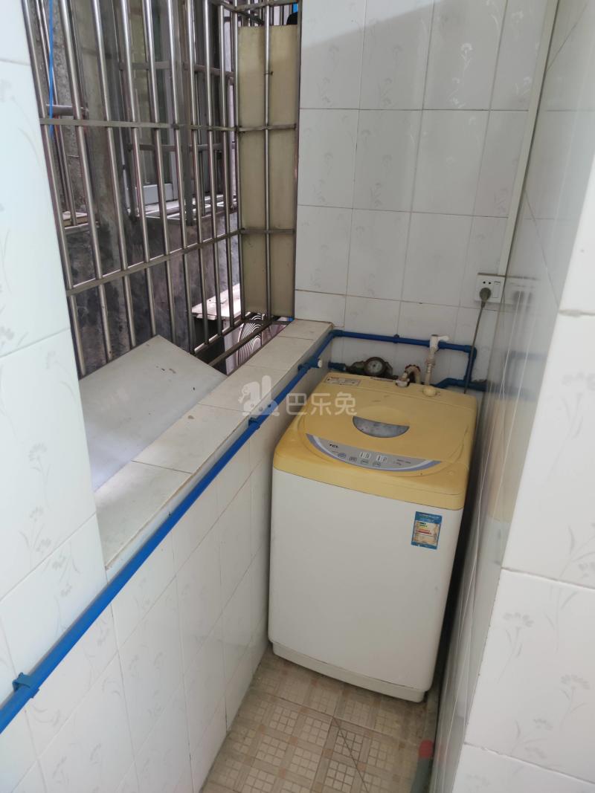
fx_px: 550
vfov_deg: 71.6
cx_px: 298
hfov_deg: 56.8
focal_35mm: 24
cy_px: 396
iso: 519
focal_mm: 6.72
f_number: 1.69
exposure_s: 1/50
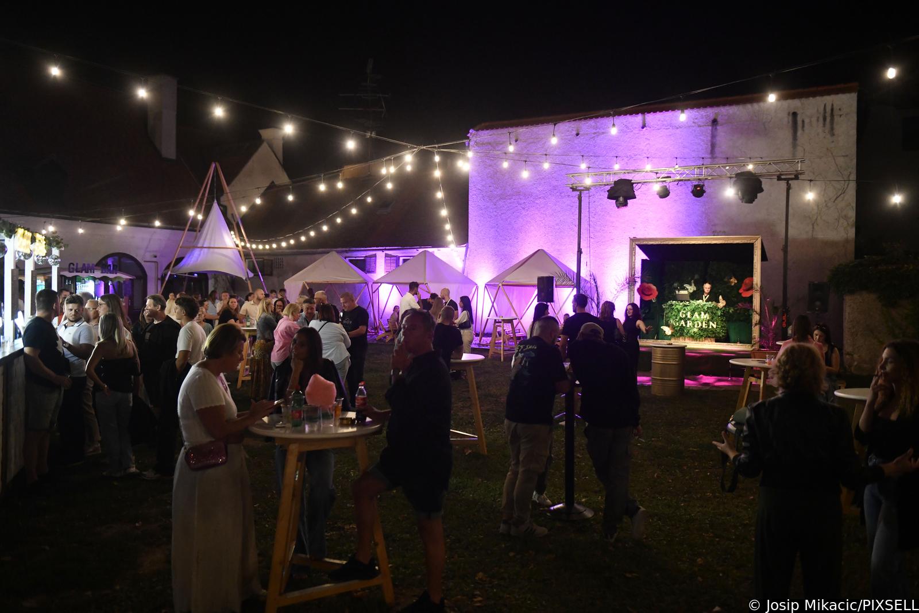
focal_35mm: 29
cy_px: 306
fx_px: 740
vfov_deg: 45.0
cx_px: 460
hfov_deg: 63.7
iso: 5000
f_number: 2.8
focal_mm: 29
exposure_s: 1/160
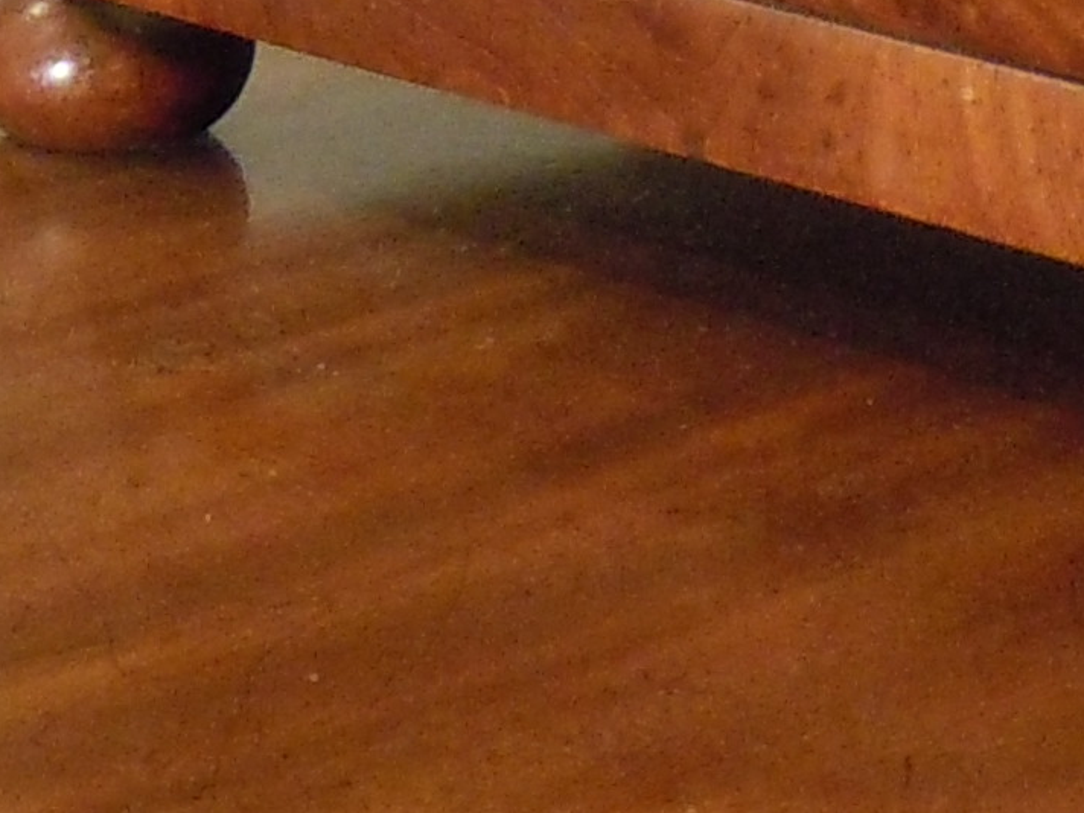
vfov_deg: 7.6
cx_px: 1650
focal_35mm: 182
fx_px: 5699
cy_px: -1160
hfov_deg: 10.5
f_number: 3.5
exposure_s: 1/13
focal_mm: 5.4
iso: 400
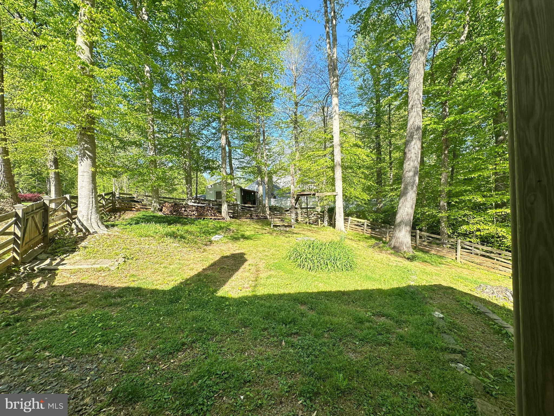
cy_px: 208
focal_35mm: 14
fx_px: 224
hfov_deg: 102.1
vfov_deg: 85.7
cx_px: 277
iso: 40
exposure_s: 1/303
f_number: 2.2
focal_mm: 2.22
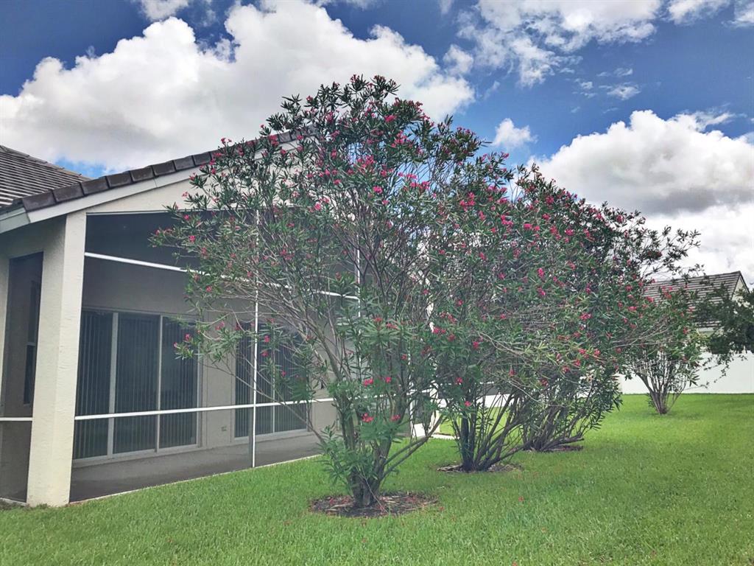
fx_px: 610
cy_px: 283
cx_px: 377
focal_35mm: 28
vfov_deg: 49.7
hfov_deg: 63.4
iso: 20
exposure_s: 1/2519
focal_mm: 3.99
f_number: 1.8
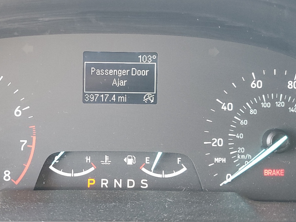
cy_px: 99
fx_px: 376
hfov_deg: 42.5
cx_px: 106
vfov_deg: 32.9
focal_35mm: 44
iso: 104
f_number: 1.5
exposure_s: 1/60.2
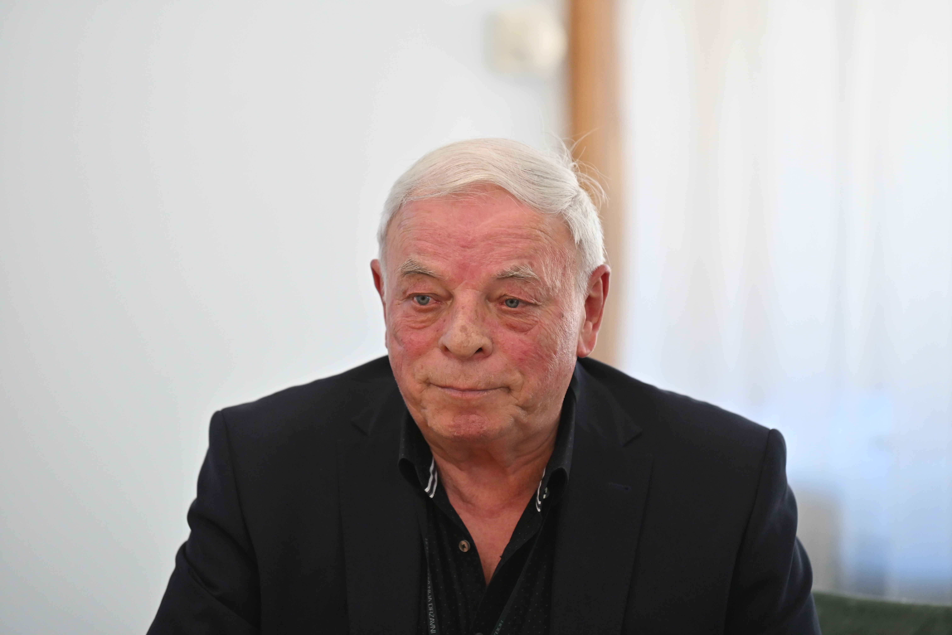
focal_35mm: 200
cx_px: 476
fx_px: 5288
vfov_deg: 6.9
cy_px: 318
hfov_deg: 10.3
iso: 2000
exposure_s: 1/640
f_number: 2.8
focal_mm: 200
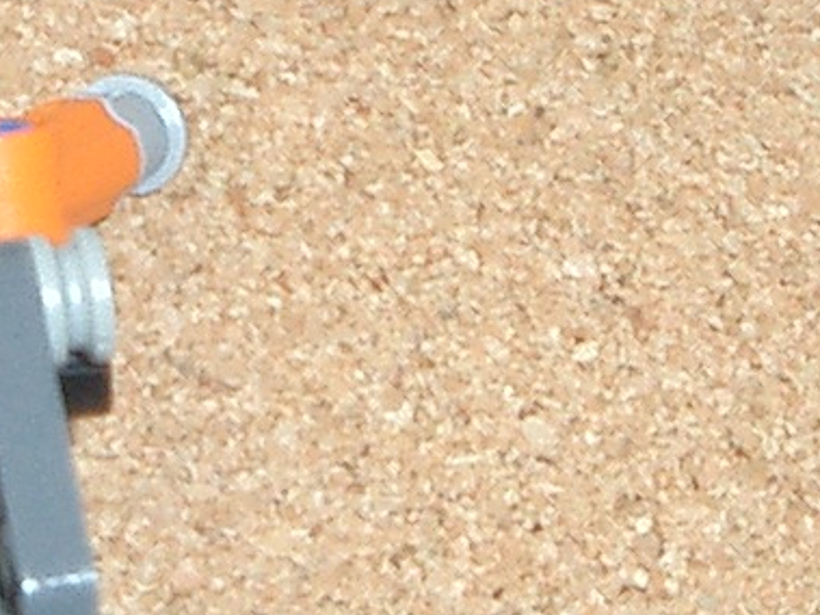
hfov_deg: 10.4
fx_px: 4476
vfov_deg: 7.8
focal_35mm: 189
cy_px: 492
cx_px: 156
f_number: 2.6
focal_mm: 5.8
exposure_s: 1/40
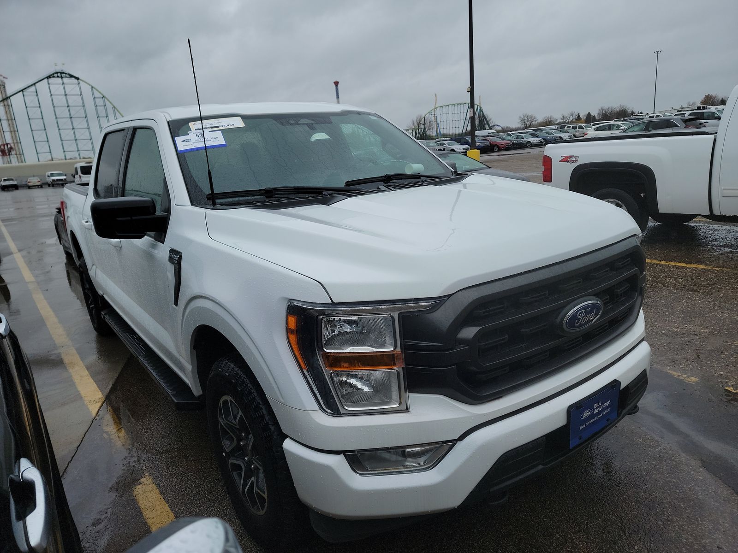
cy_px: 276
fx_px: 512
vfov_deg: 56.8
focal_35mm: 24
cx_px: 369
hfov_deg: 71.6
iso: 50
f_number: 1.8
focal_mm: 6.7
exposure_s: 1/307
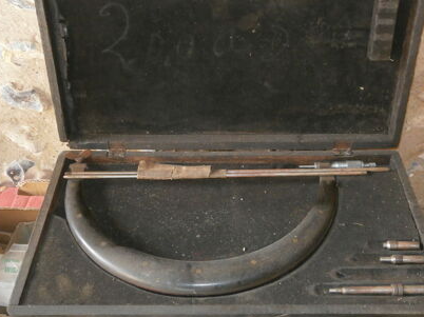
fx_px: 526
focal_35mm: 43
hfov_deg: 43.9
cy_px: 139
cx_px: 221
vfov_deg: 33.5
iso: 200
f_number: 3.1
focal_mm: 6.4
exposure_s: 1/40
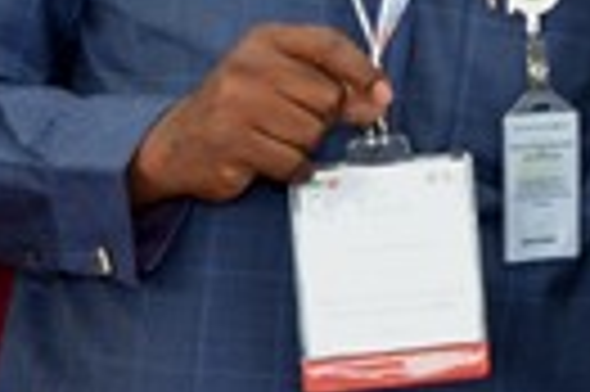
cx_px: 707
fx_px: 4043
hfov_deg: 8.3
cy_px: -142
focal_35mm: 247
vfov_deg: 5.5
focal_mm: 48
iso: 500
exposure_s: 1/80
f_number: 6.3
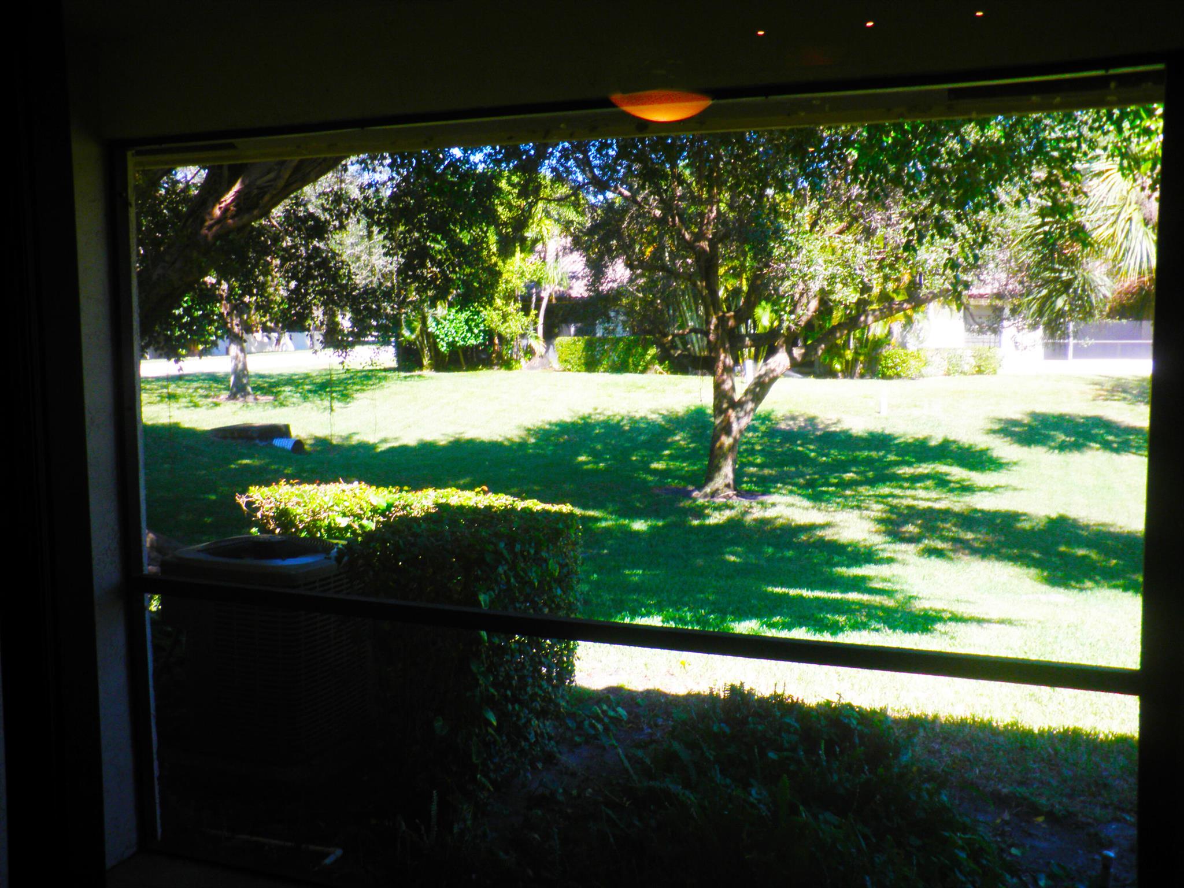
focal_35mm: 36
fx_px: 1231
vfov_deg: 39.7
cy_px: 444
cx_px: 592
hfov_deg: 51.4
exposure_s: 1/60
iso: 64
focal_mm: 6.3
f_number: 3.5
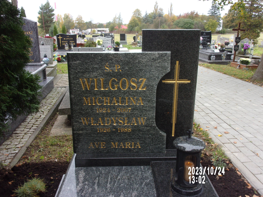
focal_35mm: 36
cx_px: 132
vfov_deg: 39.7
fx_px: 274
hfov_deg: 51.4
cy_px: 98
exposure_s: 1/80
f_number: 4.5
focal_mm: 6.4
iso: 80
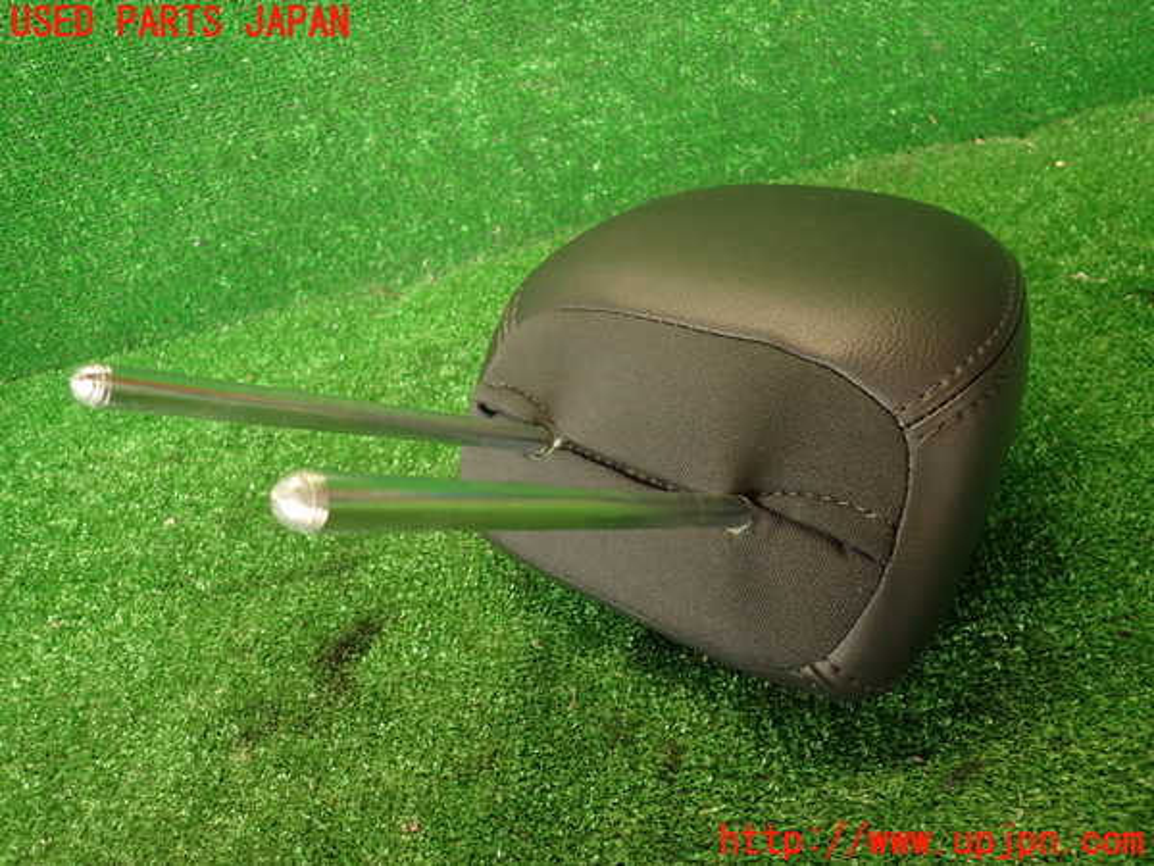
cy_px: 433
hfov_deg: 69.4
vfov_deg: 54.9
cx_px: 577
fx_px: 833
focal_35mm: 25
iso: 200
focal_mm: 4.5
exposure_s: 1/40
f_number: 2
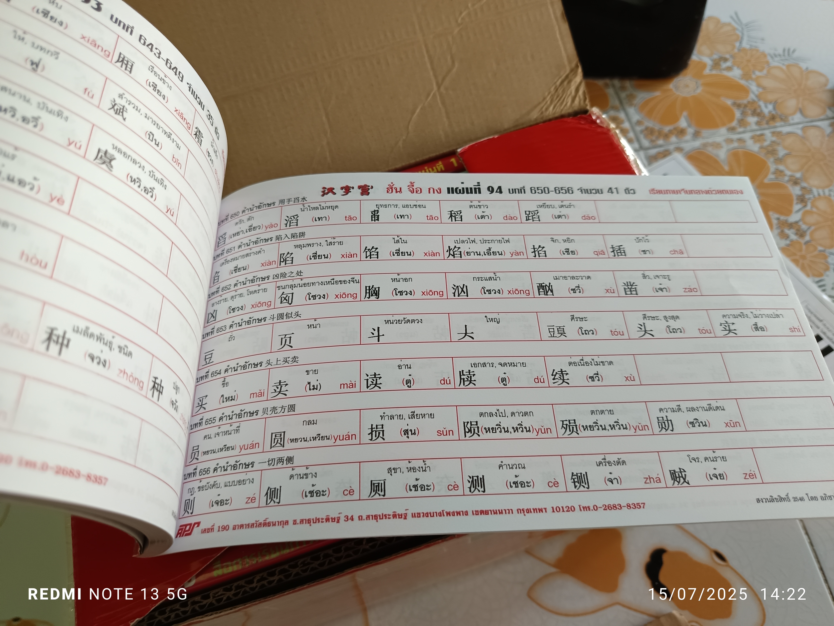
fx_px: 578
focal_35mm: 24
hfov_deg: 71.6
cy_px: 313
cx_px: 417
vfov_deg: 56.8
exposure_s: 1/50
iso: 225
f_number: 1.7
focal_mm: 5.31
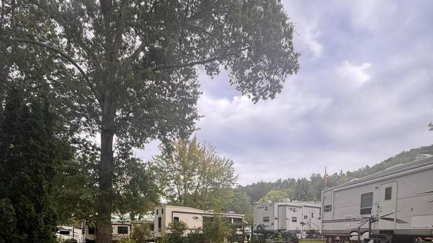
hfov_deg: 83.8
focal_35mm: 21
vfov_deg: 45.2
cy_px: 244
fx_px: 241
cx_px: 212
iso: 40
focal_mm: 2.22
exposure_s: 1/229
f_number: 2.2
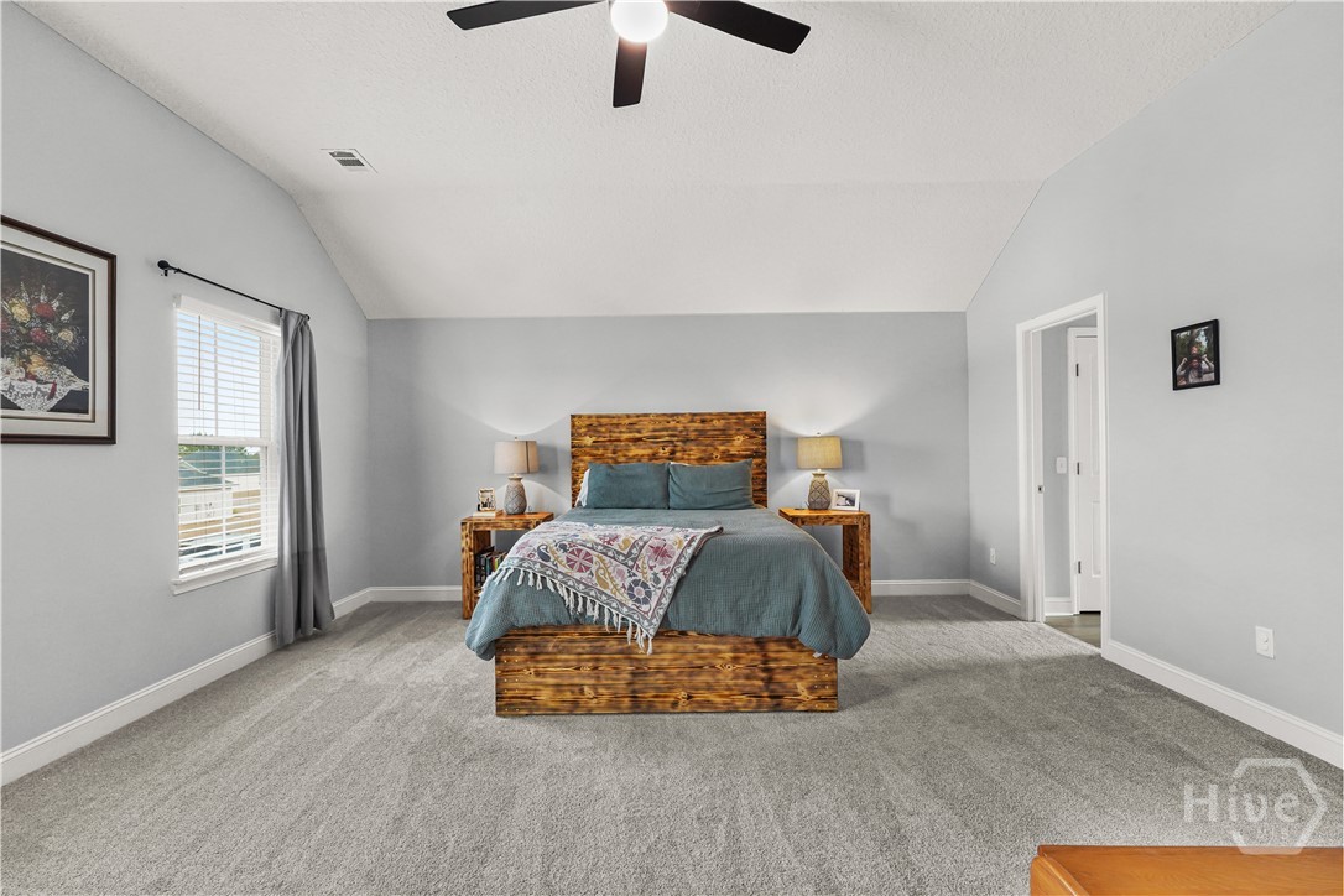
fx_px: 597
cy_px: 448
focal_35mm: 16
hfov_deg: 96.7
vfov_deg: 73.7
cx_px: 672
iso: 1250
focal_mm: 16
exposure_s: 1/2
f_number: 11
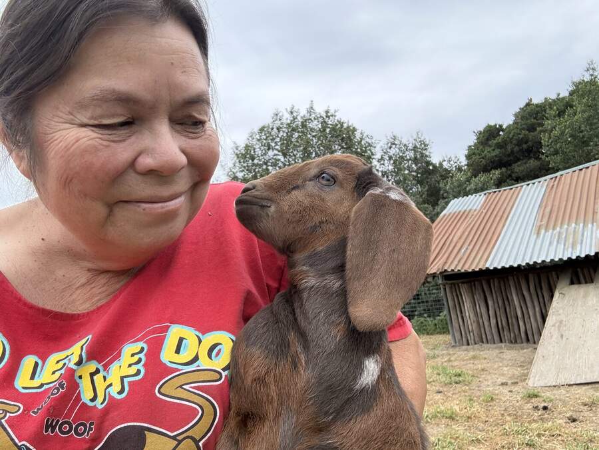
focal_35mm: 23
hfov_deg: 73.9
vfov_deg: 58.9
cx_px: 300
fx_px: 398
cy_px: 225
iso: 40
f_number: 1.9
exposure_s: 1/244
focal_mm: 2.69
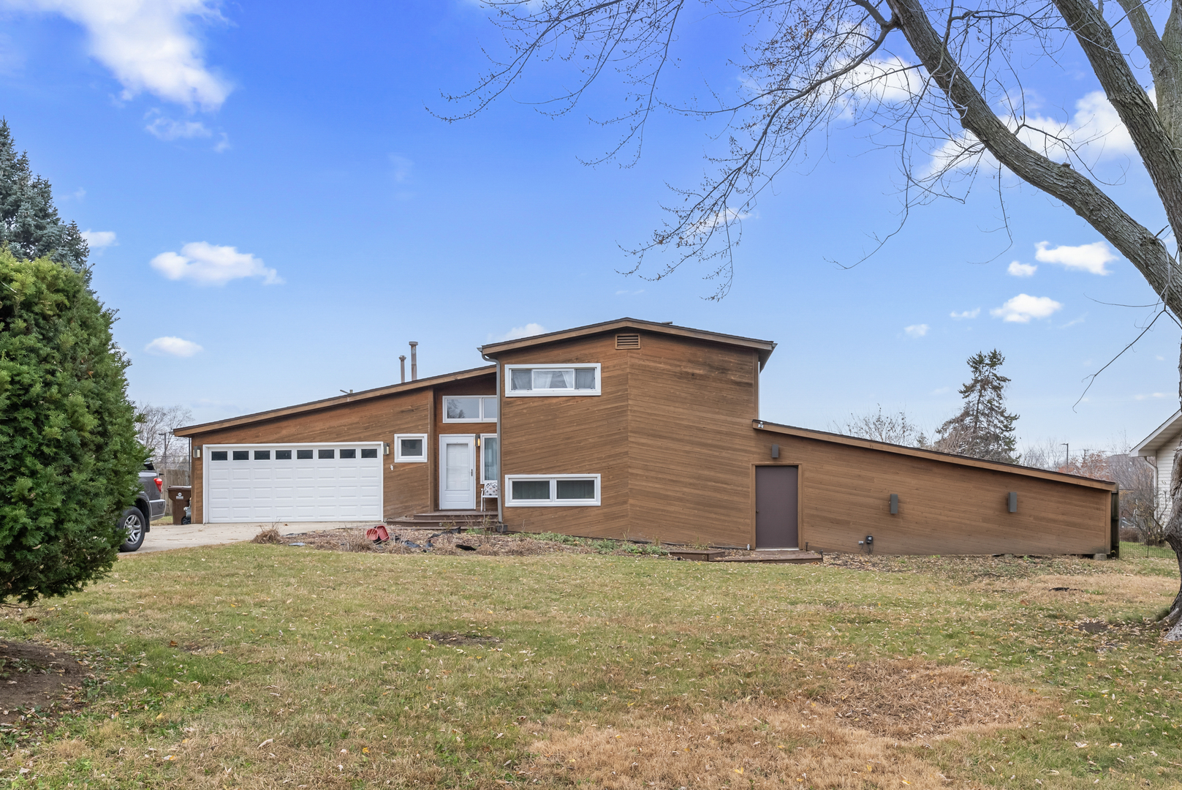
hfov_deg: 65.4
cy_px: 395
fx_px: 920
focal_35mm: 28
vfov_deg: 46.5
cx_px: 591
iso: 400
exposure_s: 1/20
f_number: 9
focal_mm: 28
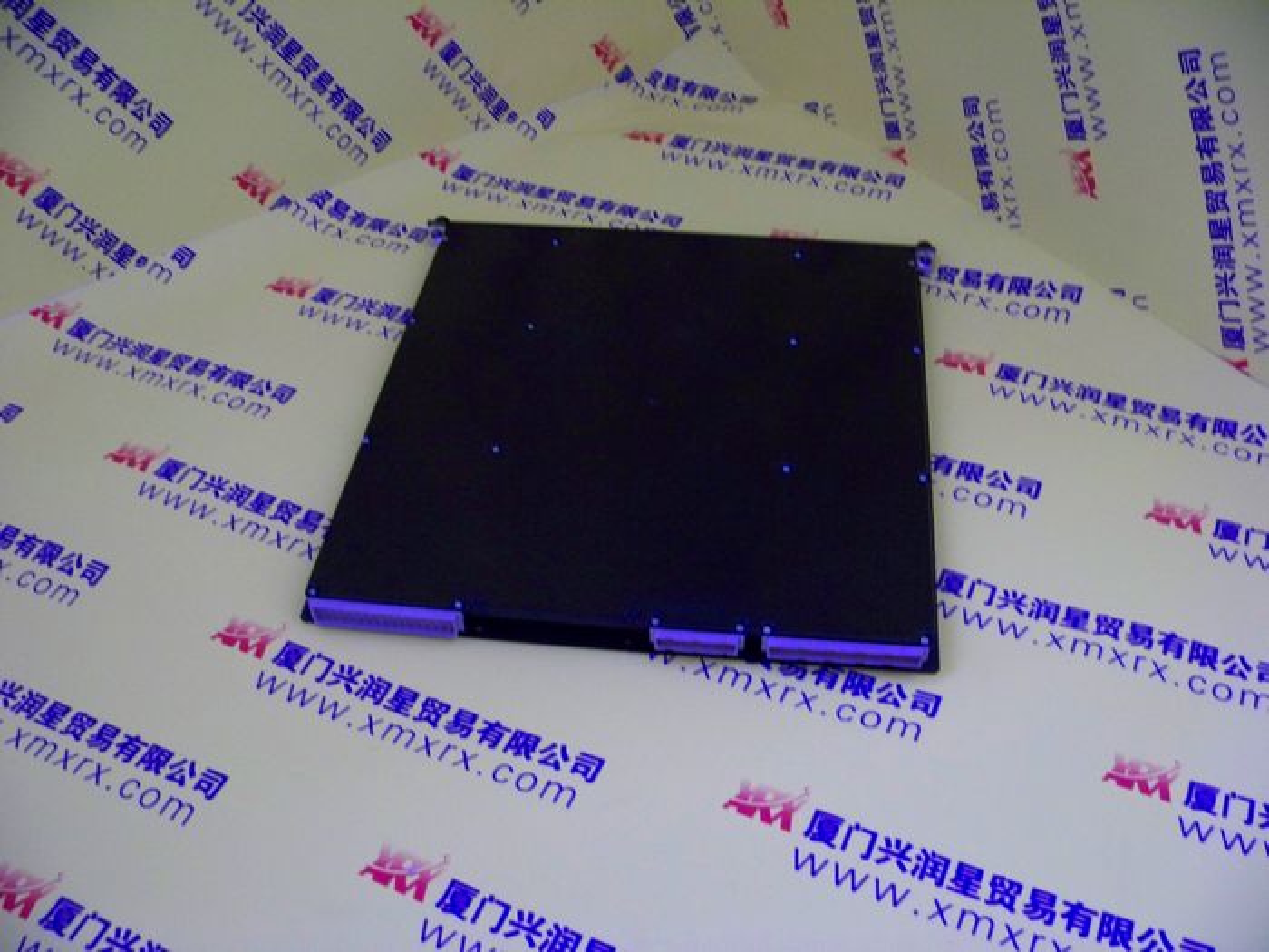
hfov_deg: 51.4
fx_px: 1320
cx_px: 634
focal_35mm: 36
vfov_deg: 39.7
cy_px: 476
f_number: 2.8
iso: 250
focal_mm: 5.85
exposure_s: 1/30
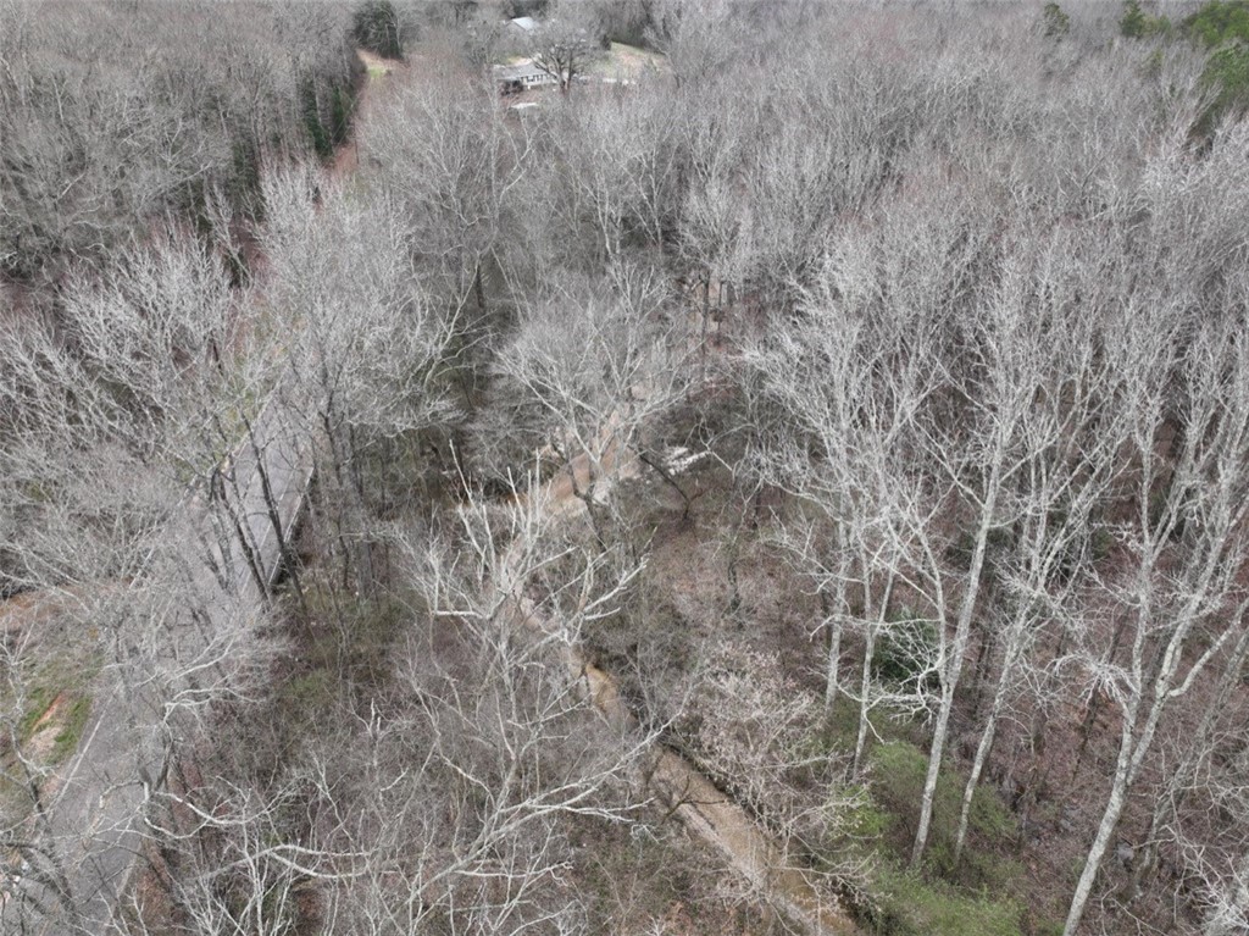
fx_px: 866
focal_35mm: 24
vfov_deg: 56.8
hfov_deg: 71.6
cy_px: 468
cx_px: 624
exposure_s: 1/20
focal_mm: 12.29
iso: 100
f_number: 2.8
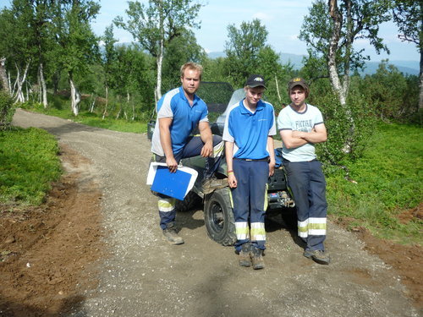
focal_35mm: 33
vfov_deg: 42.9
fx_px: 403
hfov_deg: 55.4
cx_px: 212
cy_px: 158
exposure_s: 1/640
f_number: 2.8
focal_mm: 5.5
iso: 80
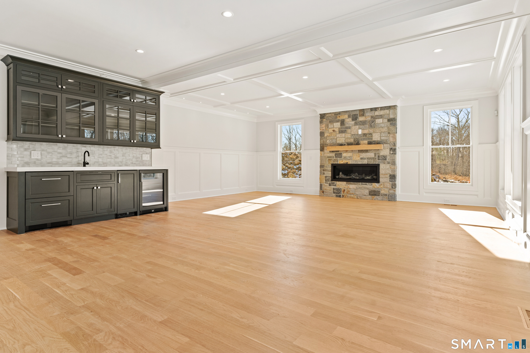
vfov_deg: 64.6
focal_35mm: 19
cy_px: 176
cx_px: 265
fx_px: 280
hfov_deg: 86.9
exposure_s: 1/30
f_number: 8
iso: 320
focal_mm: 19
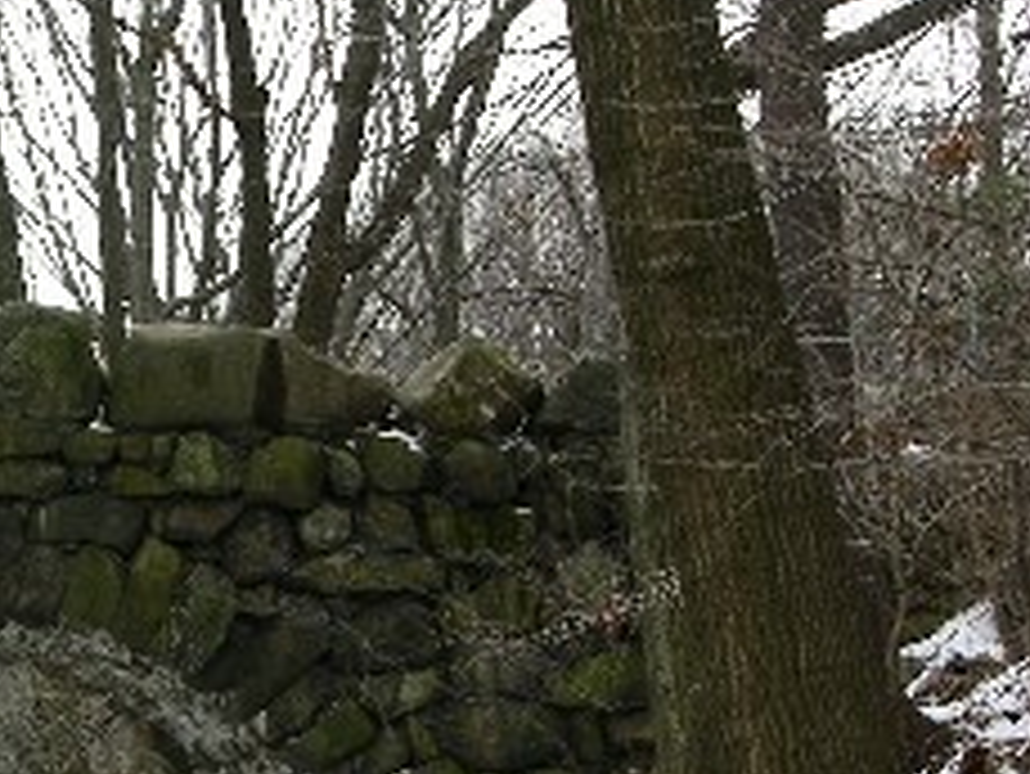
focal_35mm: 128
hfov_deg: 15.1
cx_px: 16
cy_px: 634
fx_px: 3811
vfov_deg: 11.5
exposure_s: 1/51.5
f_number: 5.4
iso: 50
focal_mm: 12.7
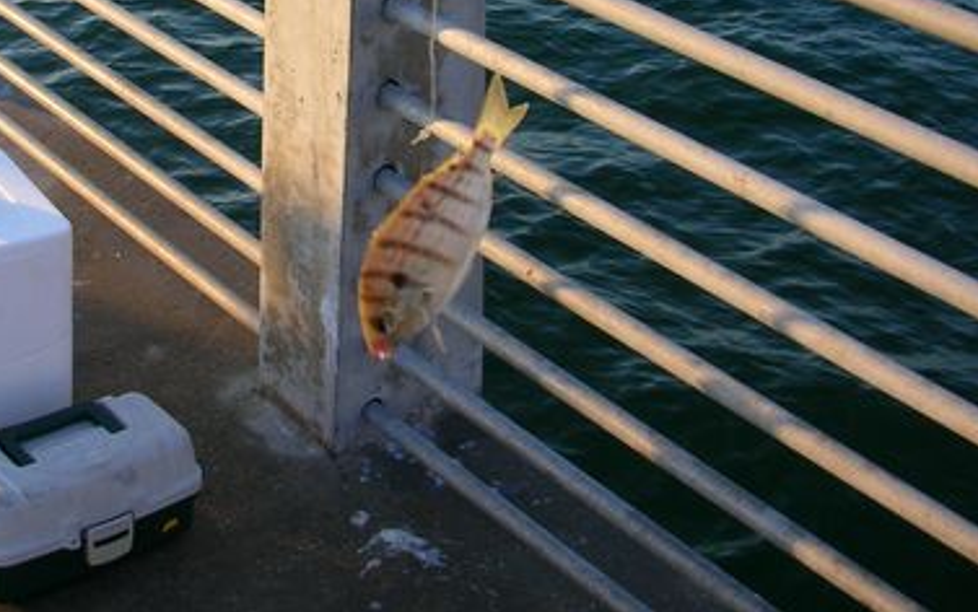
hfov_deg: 31.8
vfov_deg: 20.3
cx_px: 236
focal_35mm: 63
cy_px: 75
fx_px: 1680
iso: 50
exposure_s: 1/32.2
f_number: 8.5
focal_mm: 5.8
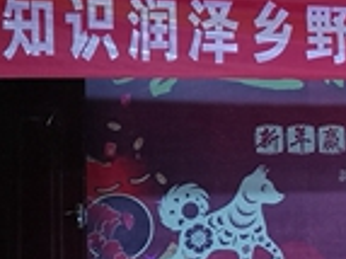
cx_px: 677
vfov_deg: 10.1
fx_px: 1468
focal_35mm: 147
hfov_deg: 12.0
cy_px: 184
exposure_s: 1/50
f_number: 1.8
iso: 80
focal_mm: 3.95
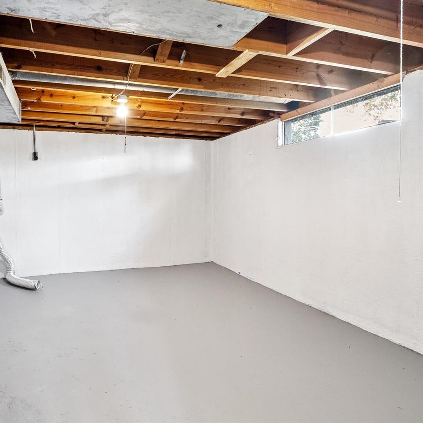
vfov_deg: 72.1
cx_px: 145
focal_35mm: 21
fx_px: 290
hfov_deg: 70.3
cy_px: 206
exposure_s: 1/5
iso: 400
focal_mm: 8
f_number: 6.3
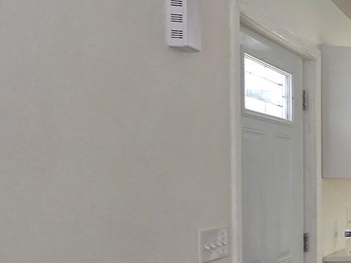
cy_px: 210
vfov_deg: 26.1
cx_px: 687
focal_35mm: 55
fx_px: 558
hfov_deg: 19.8
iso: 80
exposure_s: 1/60
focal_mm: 1.7
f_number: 2.2
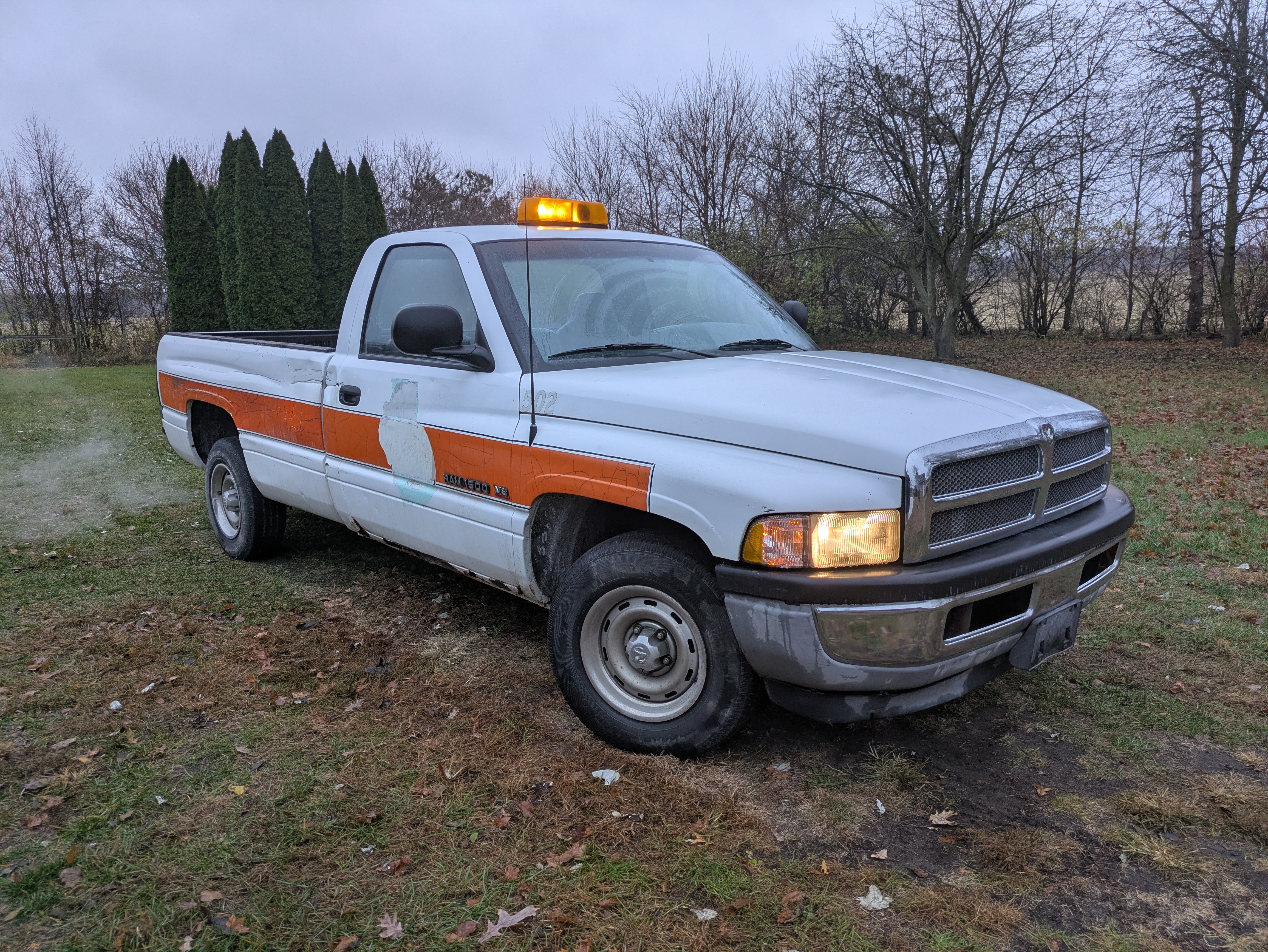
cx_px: 634
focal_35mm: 25
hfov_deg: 69.4
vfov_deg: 54.9
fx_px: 916
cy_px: 476
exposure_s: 1/234
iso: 83
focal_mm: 5.43
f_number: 1.89
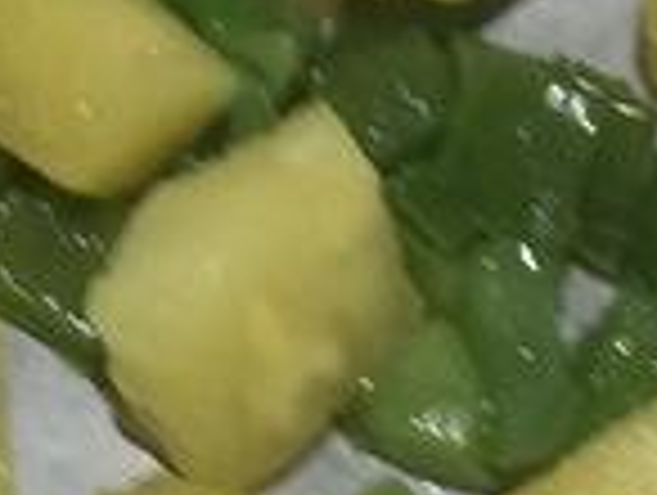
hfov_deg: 10.0
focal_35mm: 197
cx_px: 58
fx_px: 3745
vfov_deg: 7.6
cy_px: 133
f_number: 2.9
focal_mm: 5.7
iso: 125
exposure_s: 1/30
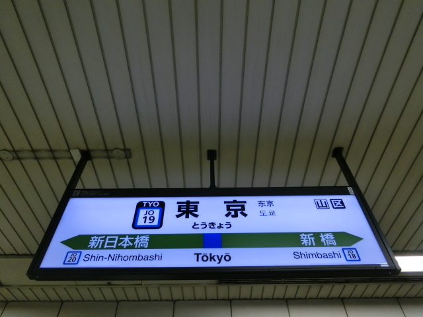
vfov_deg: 54.9
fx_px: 305
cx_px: 212
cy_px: 158
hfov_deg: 69.4
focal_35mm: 25
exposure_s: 1/125
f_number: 3.5
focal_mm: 4.5
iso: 200
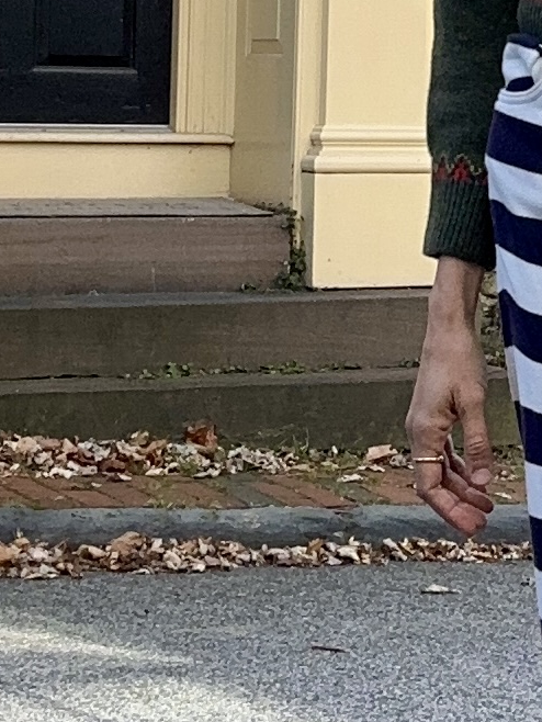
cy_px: 190
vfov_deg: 16.3
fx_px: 2504
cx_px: 782
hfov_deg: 11.9
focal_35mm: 120
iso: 25
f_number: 1.9
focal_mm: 2.69
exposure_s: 1/246
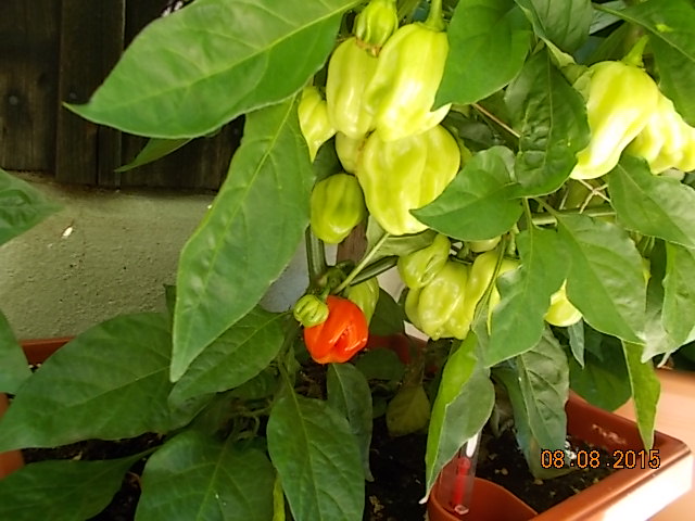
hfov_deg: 67.3
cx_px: 348
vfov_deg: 53.1
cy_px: 260
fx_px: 522
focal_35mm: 26
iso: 80
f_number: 3.2
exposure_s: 1/30
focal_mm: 4.6
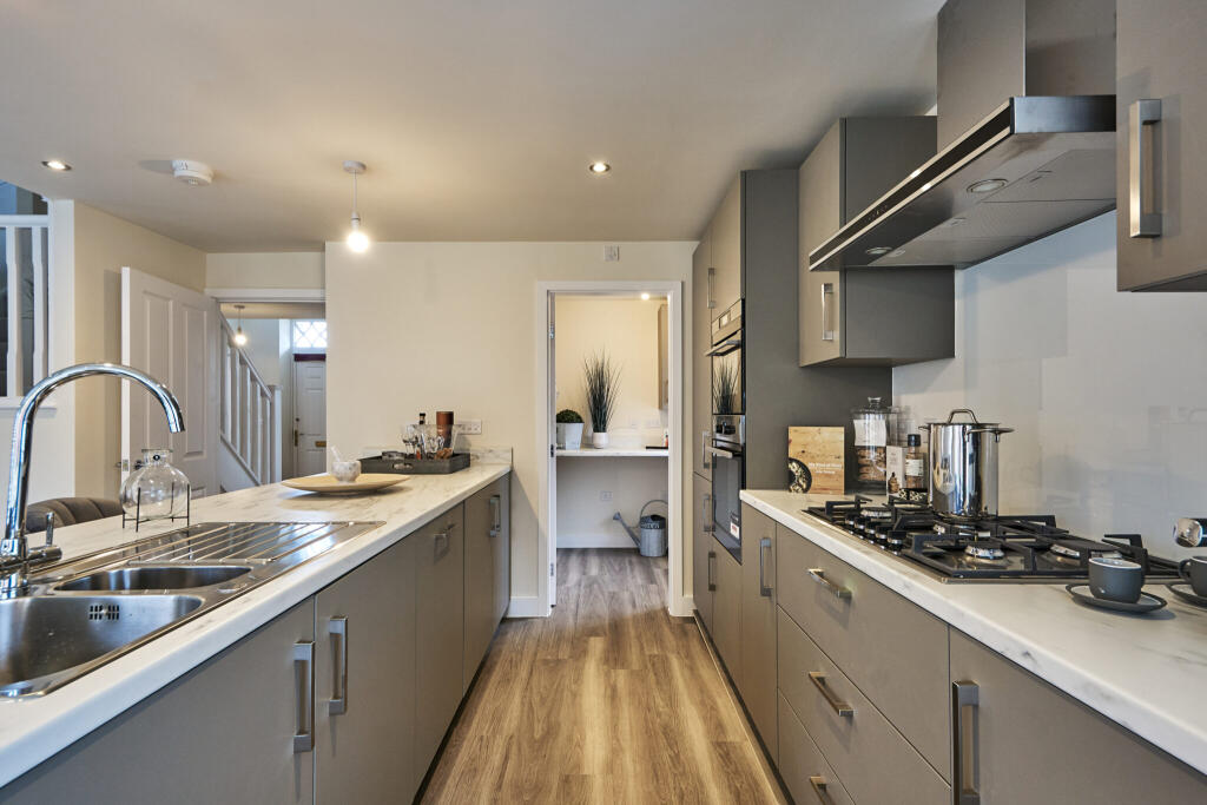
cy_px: 402
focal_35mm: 16
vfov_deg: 72.1
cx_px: 604
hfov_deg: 95.0
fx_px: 553
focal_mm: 11
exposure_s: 1/5
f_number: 8
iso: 200
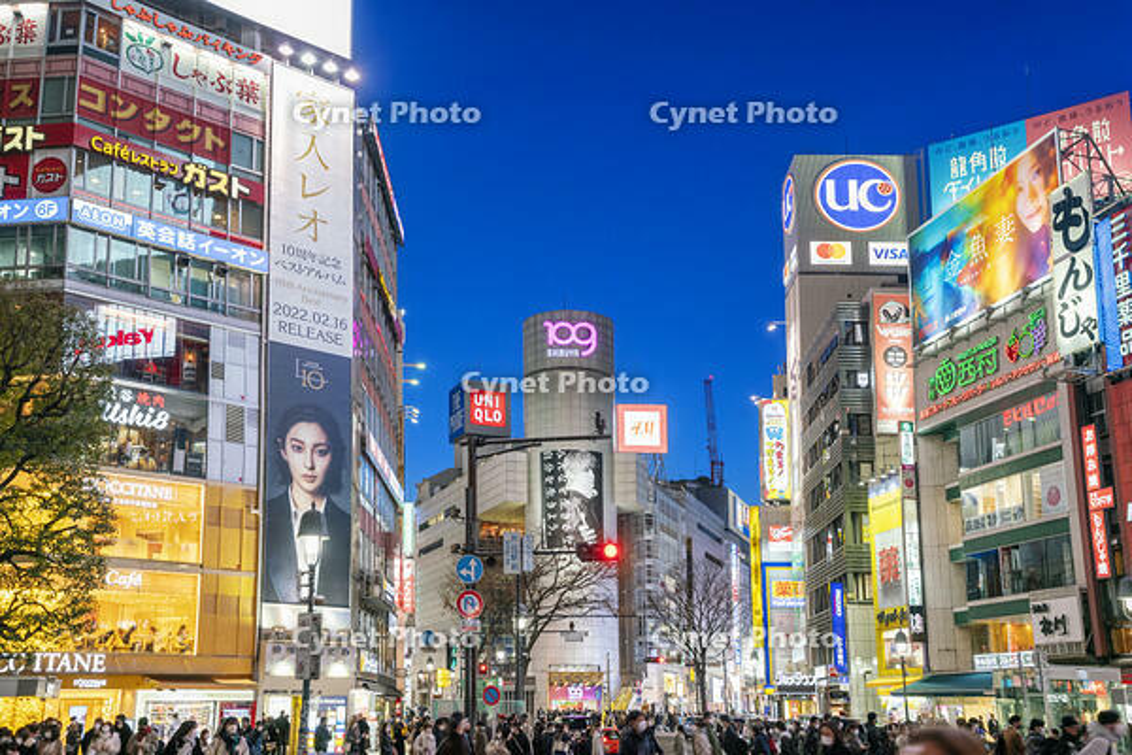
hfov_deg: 54.4
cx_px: 566
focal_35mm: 35
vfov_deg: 37.9
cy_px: 378
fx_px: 1100
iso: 800
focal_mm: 35
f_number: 5.6
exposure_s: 1/30
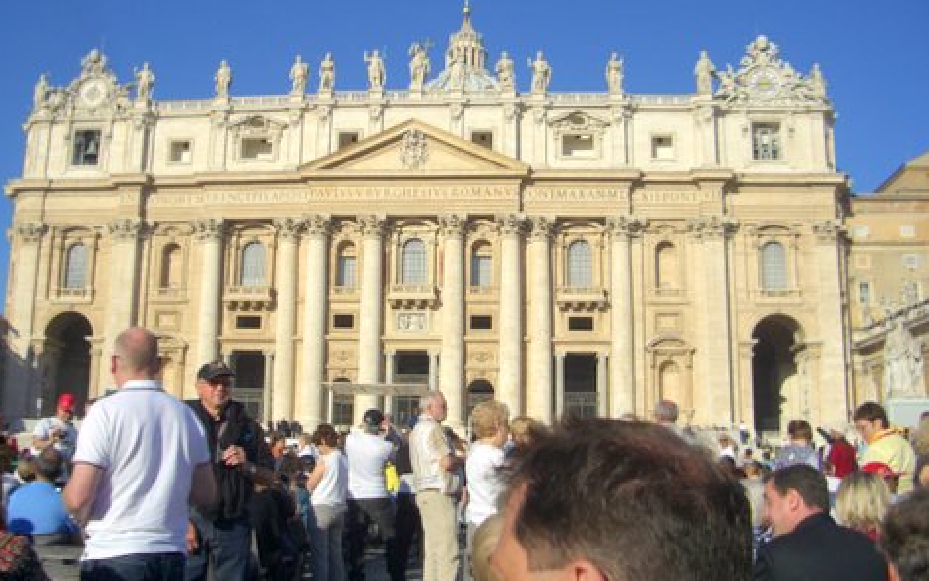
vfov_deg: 31.2
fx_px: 1038
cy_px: 258
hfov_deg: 48.2
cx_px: 459
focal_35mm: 41
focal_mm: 7.9
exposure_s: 1/500
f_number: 5.6
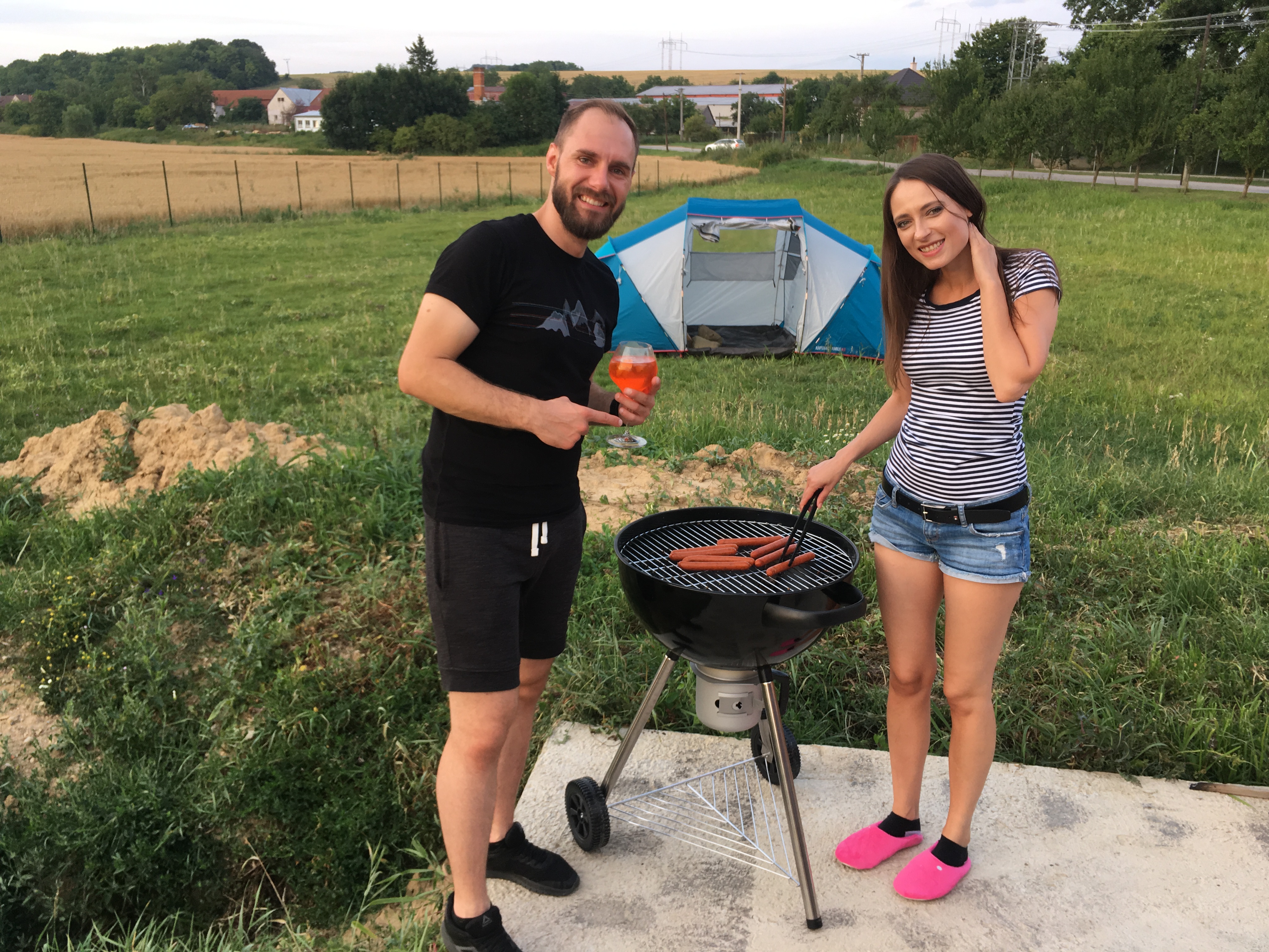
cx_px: 634
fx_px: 1063
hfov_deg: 61.7
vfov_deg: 48.2
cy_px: 476
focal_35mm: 29
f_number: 2.2
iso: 32
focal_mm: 4.15
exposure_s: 1/50
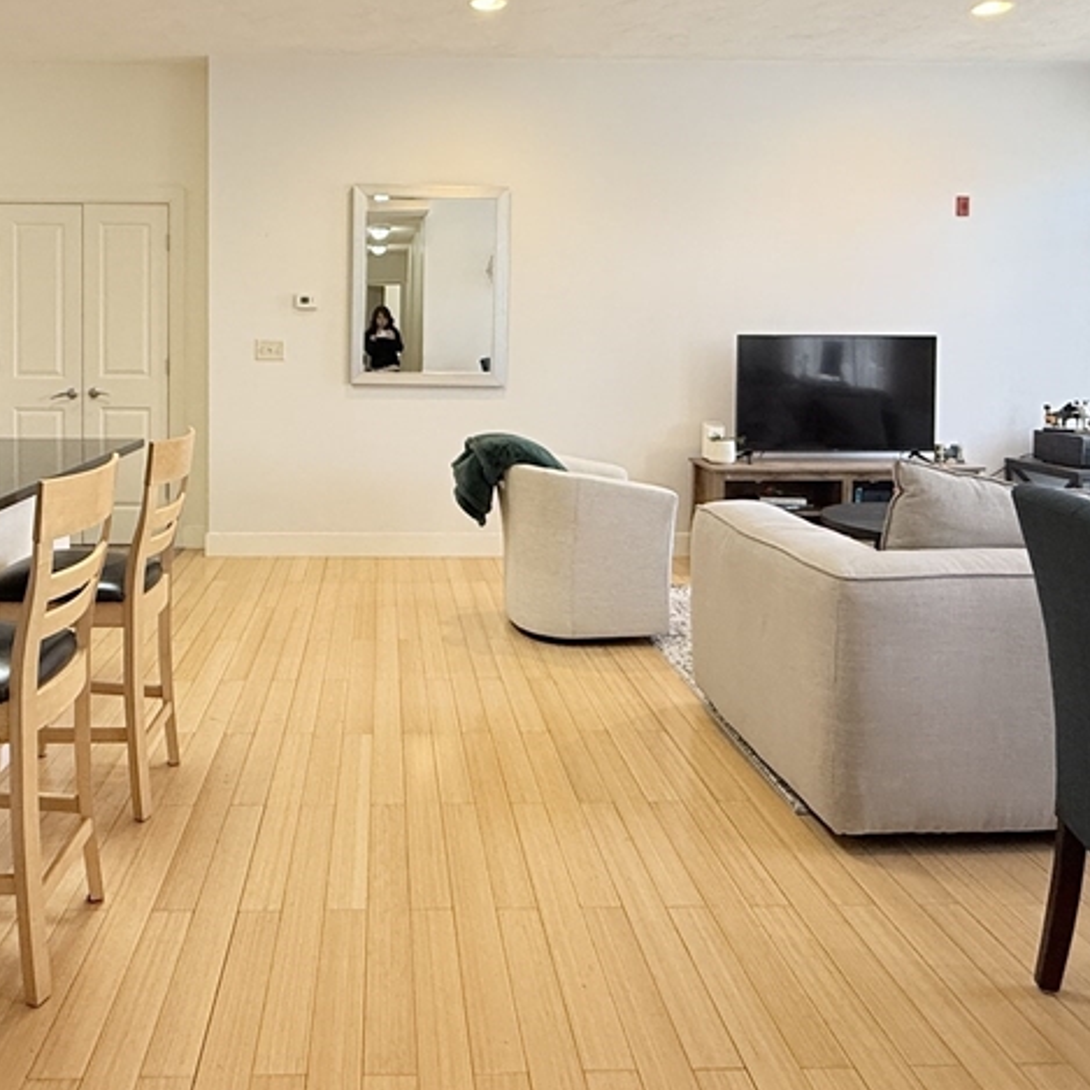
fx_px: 962
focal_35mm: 27
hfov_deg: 58.3
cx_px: 409
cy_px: 365
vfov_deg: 57.8
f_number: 2.2
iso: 250
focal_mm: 2.22
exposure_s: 1/120
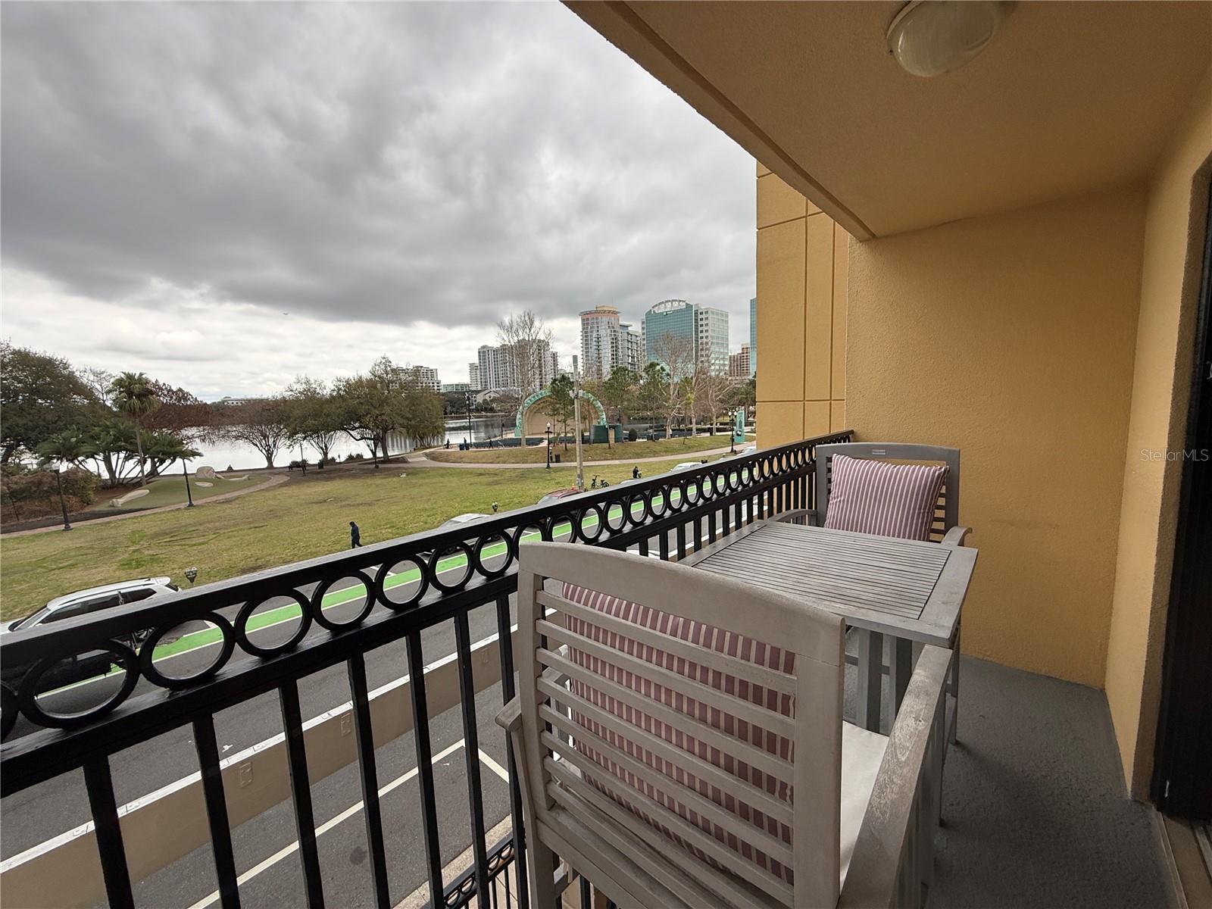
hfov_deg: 102.1
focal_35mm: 14
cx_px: 606
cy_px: 454
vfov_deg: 85.7
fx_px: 490
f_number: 2.2
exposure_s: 1/506
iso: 64
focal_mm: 2.22
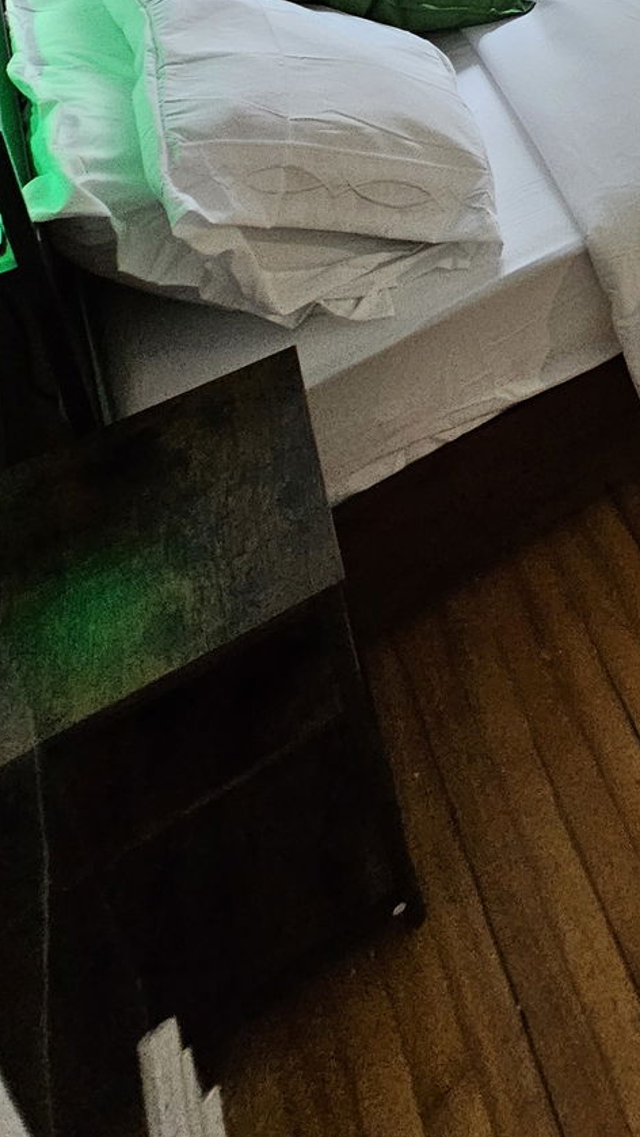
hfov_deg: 23.5
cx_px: 1044
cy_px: -262
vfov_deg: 38.6
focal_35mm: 36
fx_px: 1086
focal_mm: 2.2
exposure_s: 1/60
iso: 400
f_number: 2.2
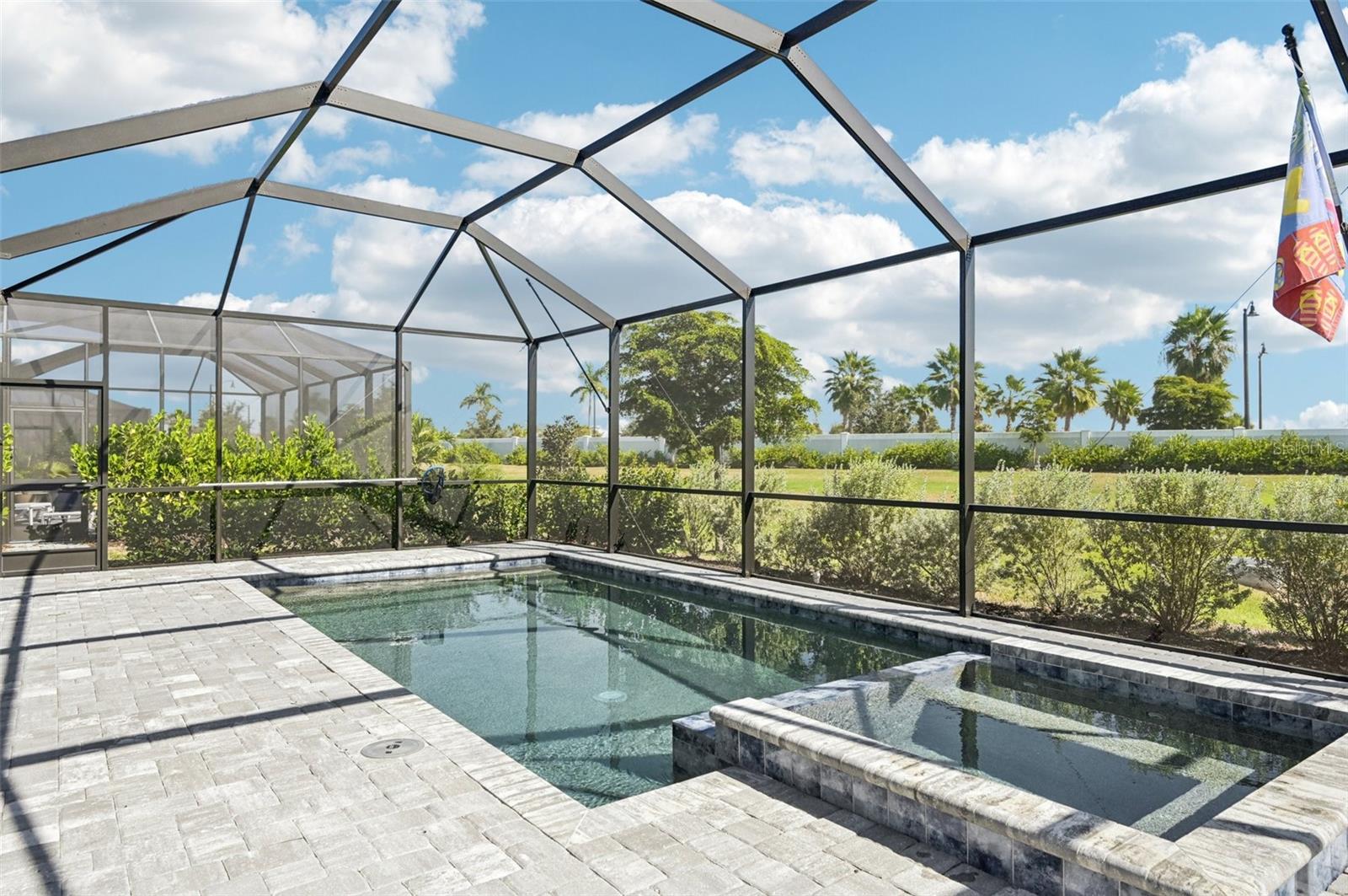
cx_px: 674
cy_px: 448
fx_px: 767
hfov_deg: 82.6
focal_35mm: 20
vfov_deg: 60.6
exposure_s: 1/640
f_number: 8
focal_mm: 20.5
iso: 400
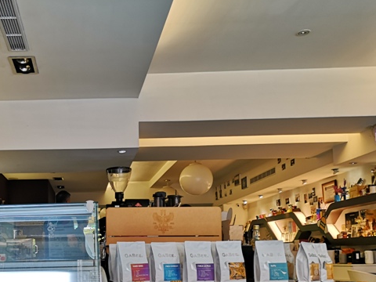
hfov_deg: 40.0
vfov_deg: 31.4
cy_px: 225
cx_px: 65
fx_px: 489
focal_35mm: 45
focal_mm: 3.95
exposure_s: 1/100
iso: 80
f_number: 1.8
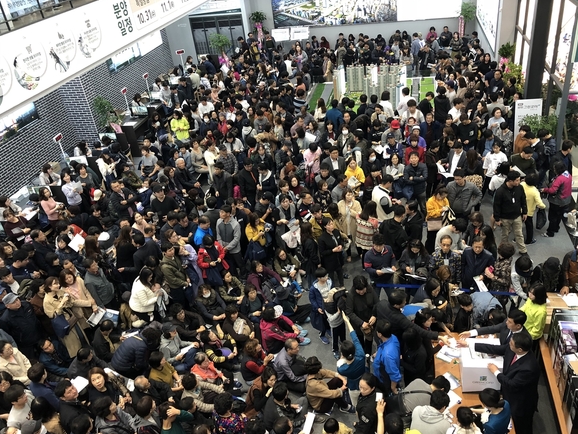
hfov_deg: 58.2
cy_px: 218
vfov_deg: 45.5
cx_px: 316
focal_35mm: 31
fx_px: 518
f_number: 1.8
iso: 40
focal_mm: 3.99
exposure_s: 1/15
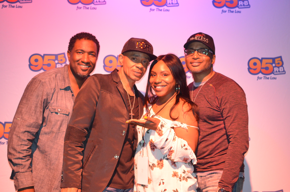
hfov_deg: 37.9
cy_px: 96
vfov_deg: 25.6
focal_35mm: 52
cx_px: 145
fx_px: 422
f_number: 2.8
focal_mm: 35
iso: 2800
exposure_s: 1/60
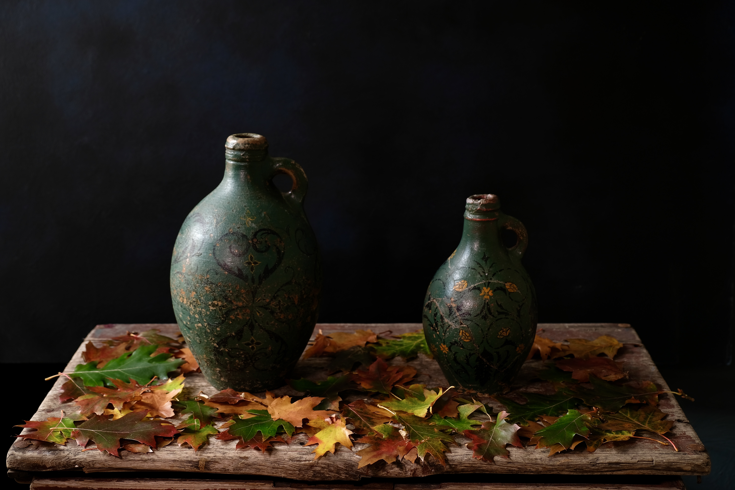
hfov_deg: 37.5
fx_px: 1082
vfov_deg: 25.5
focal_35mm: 53
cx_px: 361
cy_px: 242
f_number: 4.3
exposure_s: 1/6
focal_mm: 34.5
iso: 100
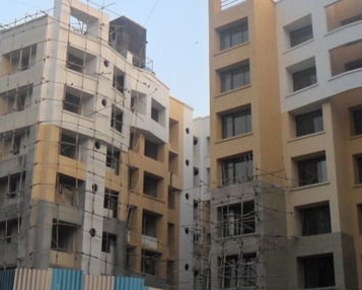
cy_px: 150
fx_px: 632
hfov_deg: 31.9
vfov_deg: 25.8
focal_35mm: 59
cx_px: 148
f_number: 3.5
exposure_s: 1/90
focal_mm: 4.9
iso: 100
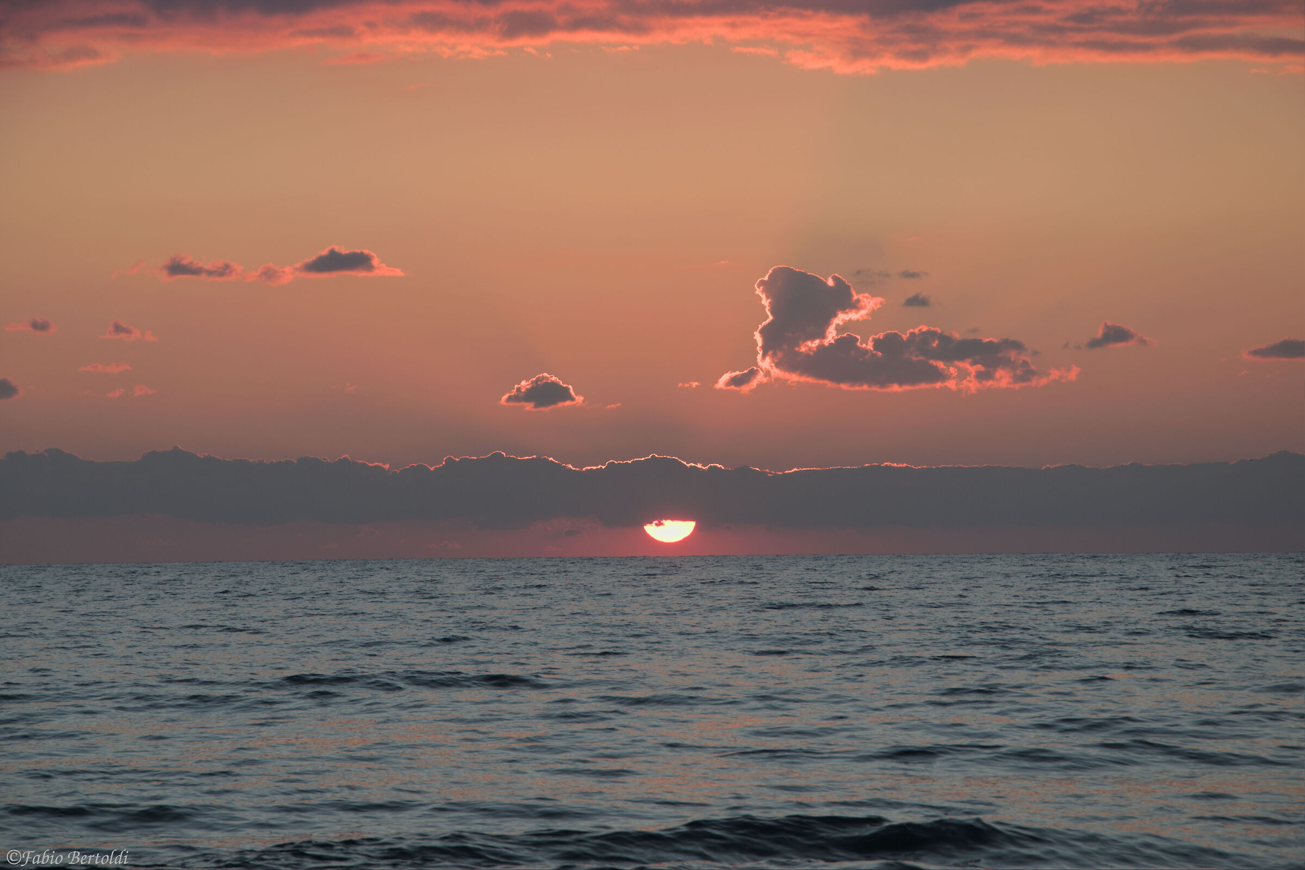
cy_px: 435
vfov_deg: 8.7
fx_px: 5709
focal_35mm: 158
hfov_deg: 13.0
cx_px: 652
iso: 100
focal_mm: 105
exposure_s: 1/50
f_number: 8
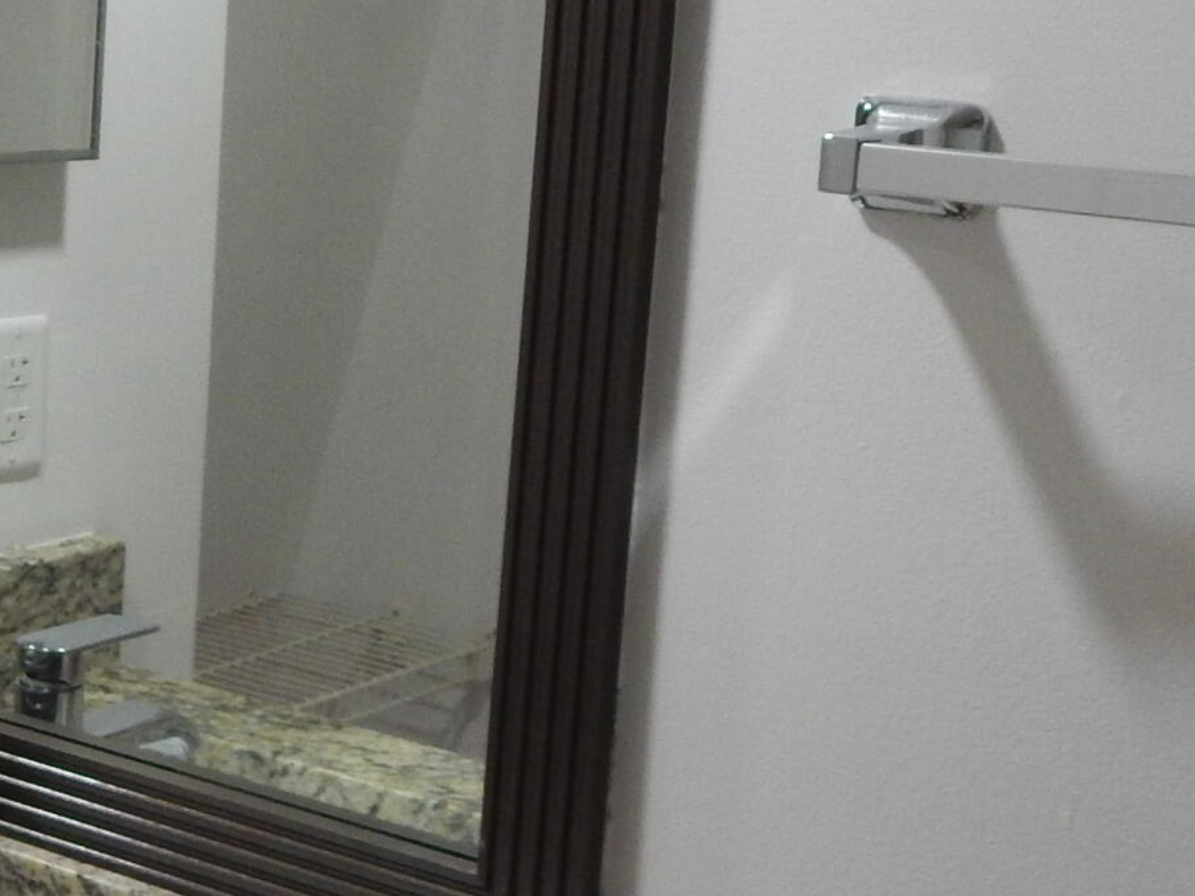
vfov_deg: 20.2
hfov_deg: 26.3
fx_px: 2520
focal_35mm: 73
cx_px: 279
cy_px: 390
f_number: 3
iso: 250
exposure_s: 1/30
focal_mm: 4
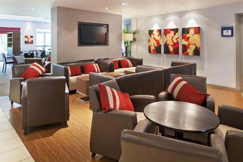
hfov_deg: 73.7
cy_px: 81
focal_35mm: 24
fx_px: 162
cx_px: 122
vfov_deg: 53.1
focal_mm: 24
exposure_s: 10
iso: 100
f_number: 11
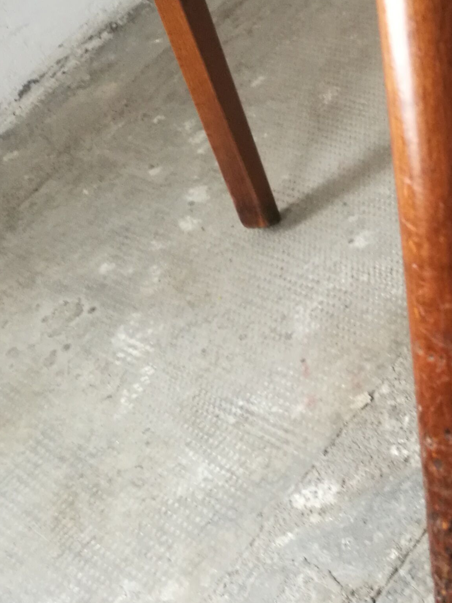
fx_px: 1219
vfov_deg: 27.7
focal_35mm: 70
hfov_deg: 19.7
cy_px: 218
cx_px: 551
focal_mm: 4.5
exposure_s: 1/50
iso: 200
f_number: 2.2
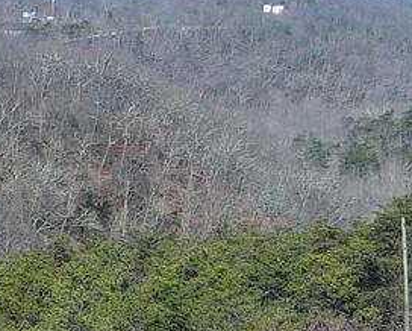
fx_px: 2501
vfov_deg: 7.6
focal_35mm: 205
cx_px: -819
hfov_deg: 8.1
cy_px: 128
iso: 100
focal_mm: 10.57
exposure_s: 1/821
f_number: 2.8
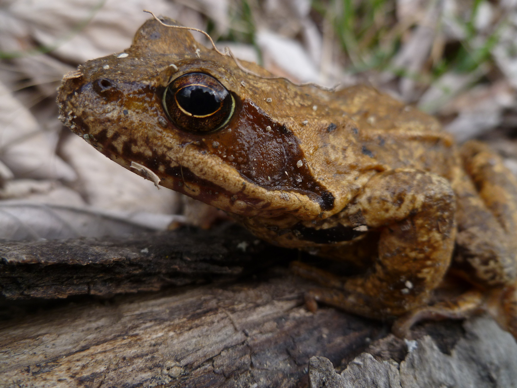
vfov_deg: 49.7
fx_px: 418
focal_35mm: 28
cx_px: 258
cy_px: 194
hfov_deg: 63.4
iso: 80
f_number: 3.3
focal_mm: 5
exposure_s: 1/125
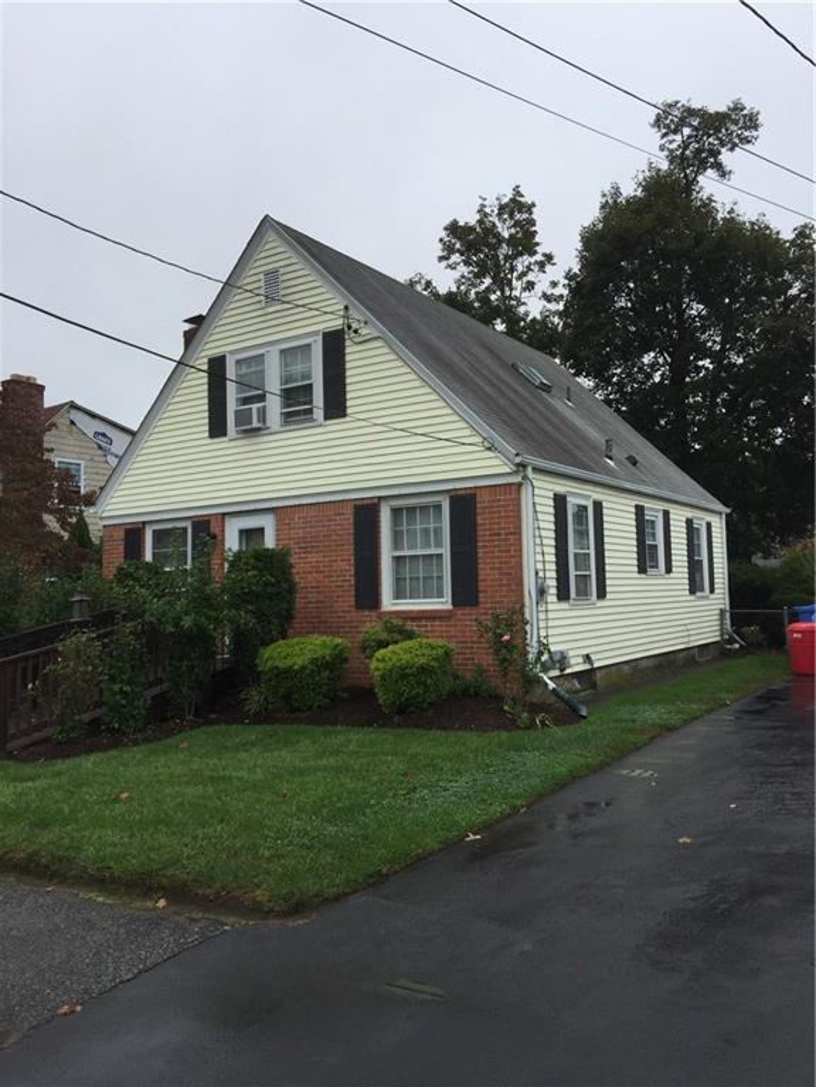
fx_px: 911
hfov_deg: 48.2
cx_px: 408
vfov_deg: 61.7
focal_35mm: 29
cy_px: 544
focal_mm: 4.15
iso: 32
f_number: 2.2
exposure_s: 1/682
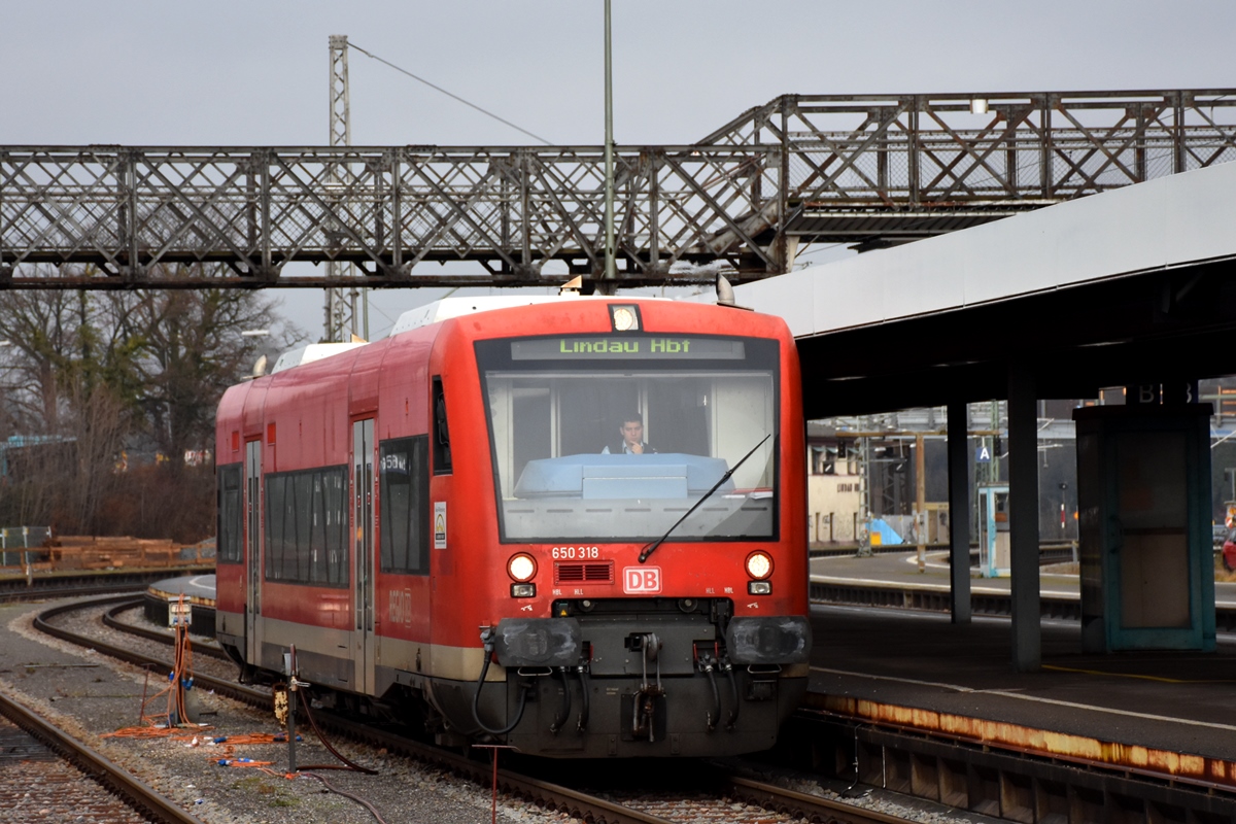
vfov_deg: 11.4
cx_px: 618
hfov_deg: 17.1
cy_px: 412
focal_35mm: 120
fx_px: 4120
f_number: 5.3
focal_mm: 80
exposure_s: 1/800
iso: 800
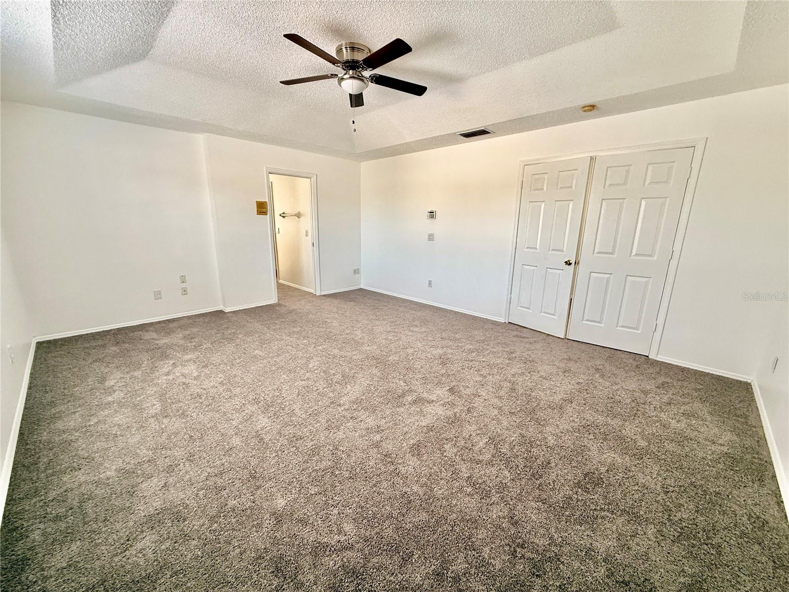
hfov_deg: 102.1
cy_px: 296
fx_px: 319
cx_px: 394
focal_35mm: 14
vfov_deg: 85.7
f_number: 2.2
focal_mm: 2.22
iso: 160
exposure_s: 1/99
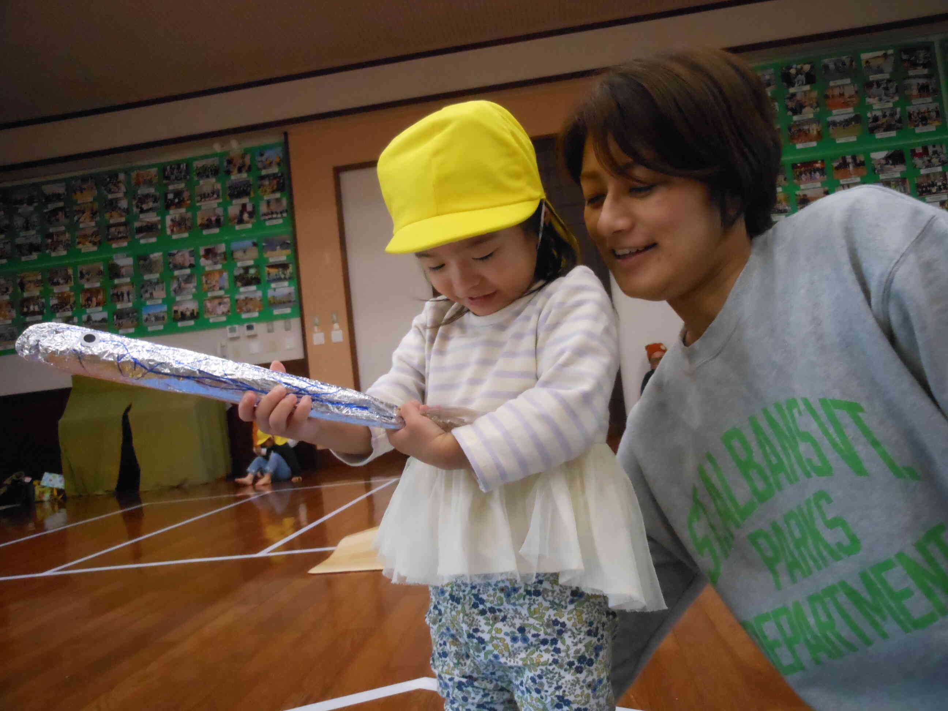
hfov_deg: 63.4
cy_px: 356
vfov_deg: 49.7
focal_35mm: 28
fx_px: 767
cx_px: 474
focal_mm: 5
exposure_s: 1/125
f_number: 3.7
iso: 640
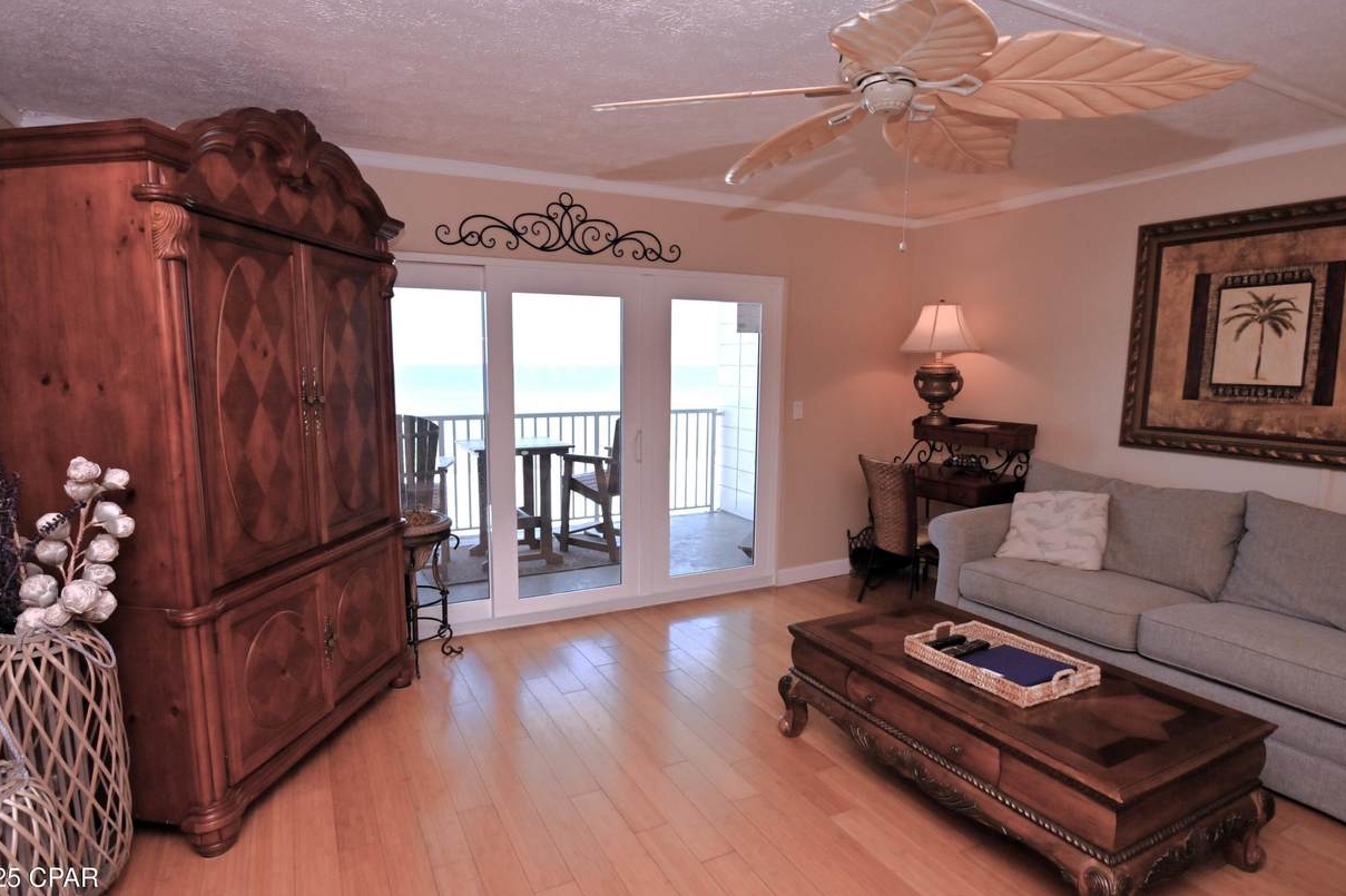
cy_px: 446
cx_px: 654
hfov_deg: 90.0
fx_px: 673
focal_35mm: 18
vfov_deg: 67.3
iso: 200
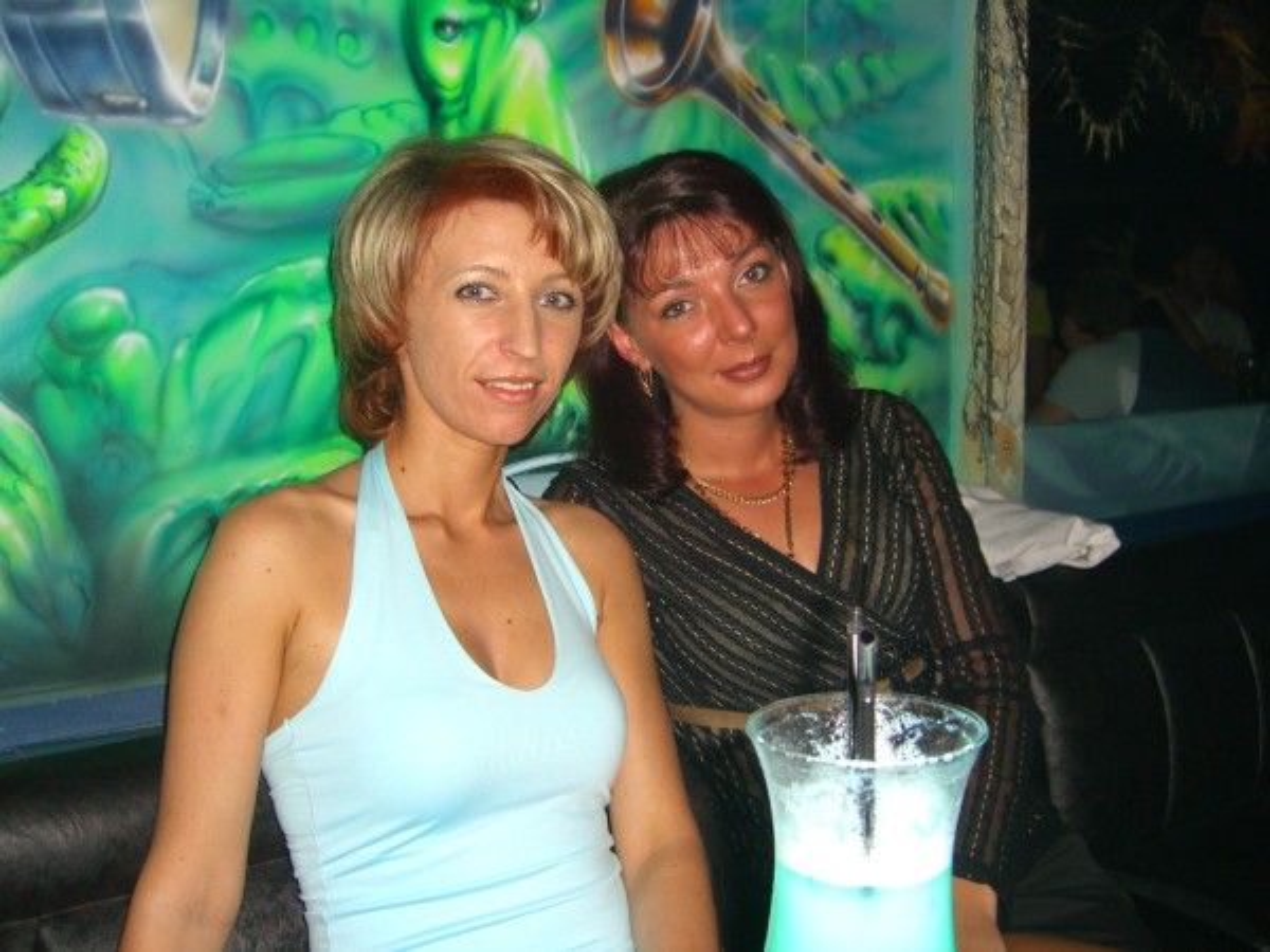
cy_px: 476
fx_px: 1394
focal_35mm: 38
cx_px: 635
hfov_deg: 49.0
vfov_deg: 37.7
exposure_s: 1/60
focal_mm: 7.9
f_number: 2.8
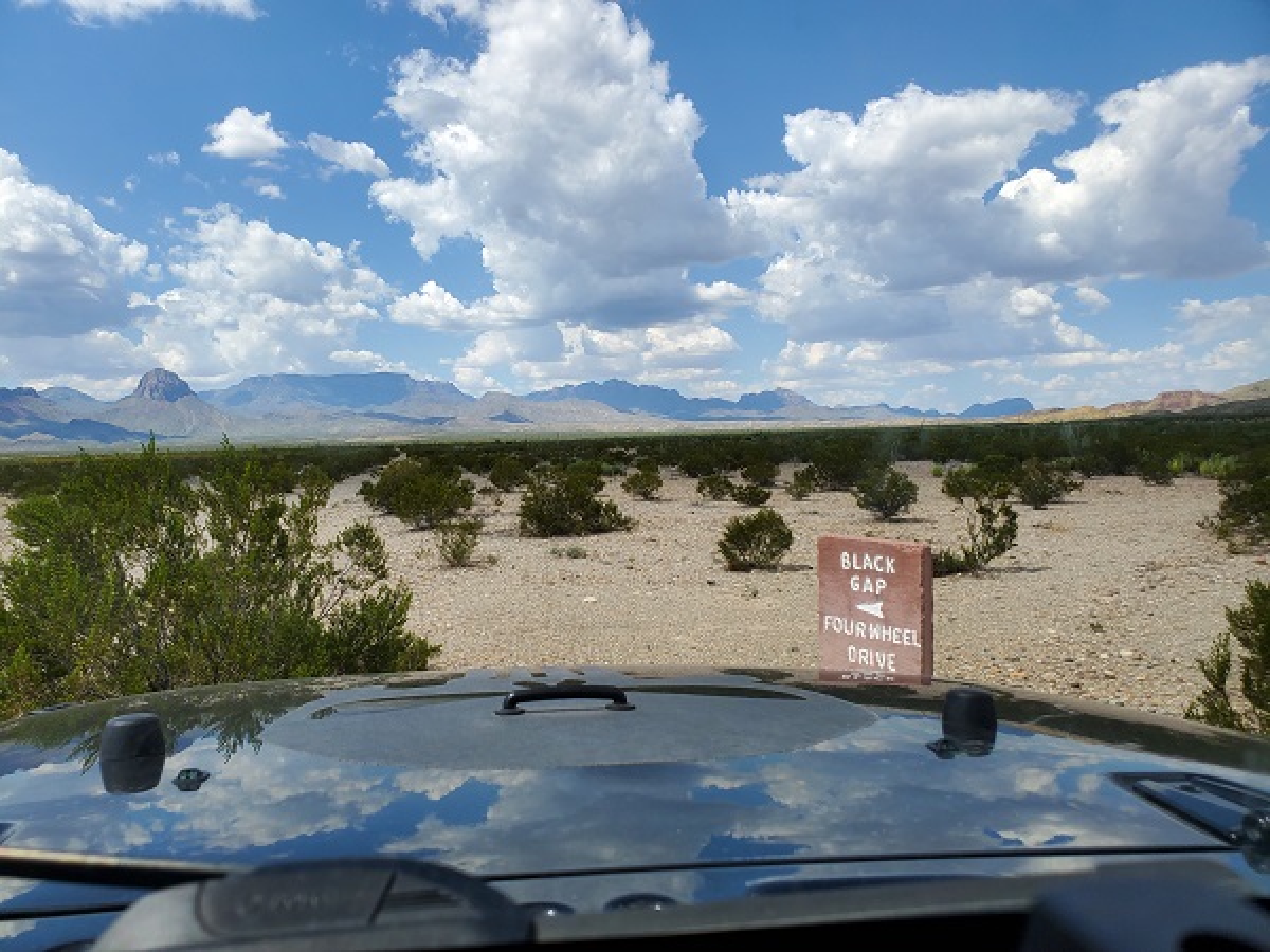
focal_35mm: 26
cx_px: 635
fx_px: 954
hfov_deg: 67.3
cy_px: 476
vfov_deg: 53.1
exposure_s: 1/1403
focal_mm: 4.3
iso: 50
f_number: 2.4
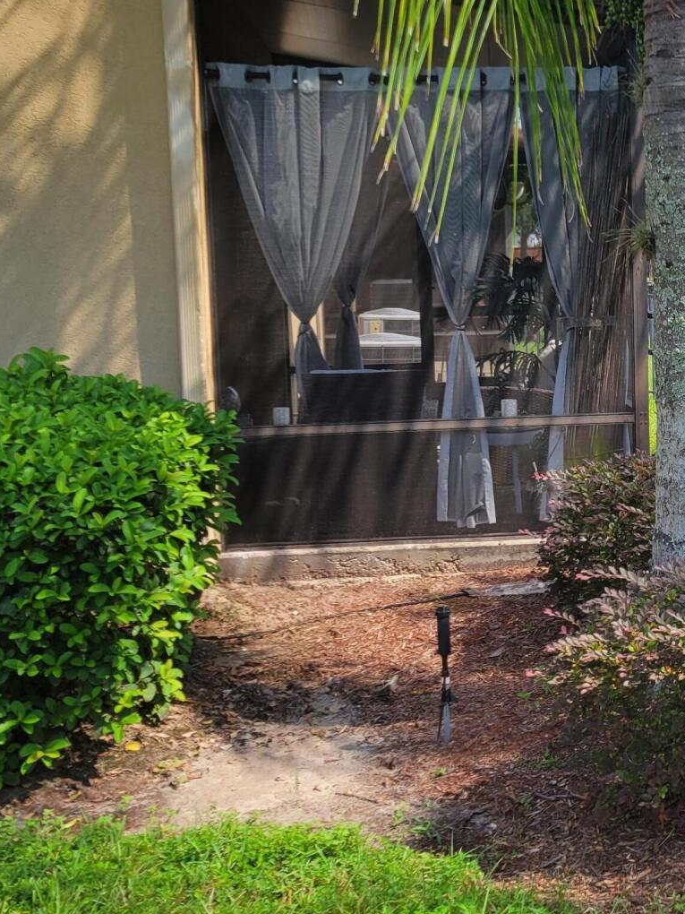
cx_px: 611
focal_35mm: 51
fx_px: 1346
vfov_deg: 37.4
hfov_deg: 27.6
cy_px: 393
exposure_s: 1/1372
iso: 40
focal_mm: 5.4
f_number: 1.8
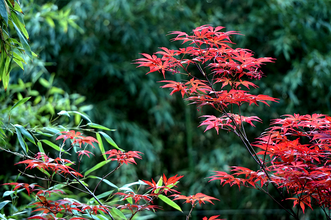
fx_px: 1598
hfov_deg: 11.8
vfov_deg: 7.9
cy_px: 110
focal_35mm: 174
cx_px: 166
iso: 800
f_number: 5.6
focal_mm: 116
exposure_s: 1/200
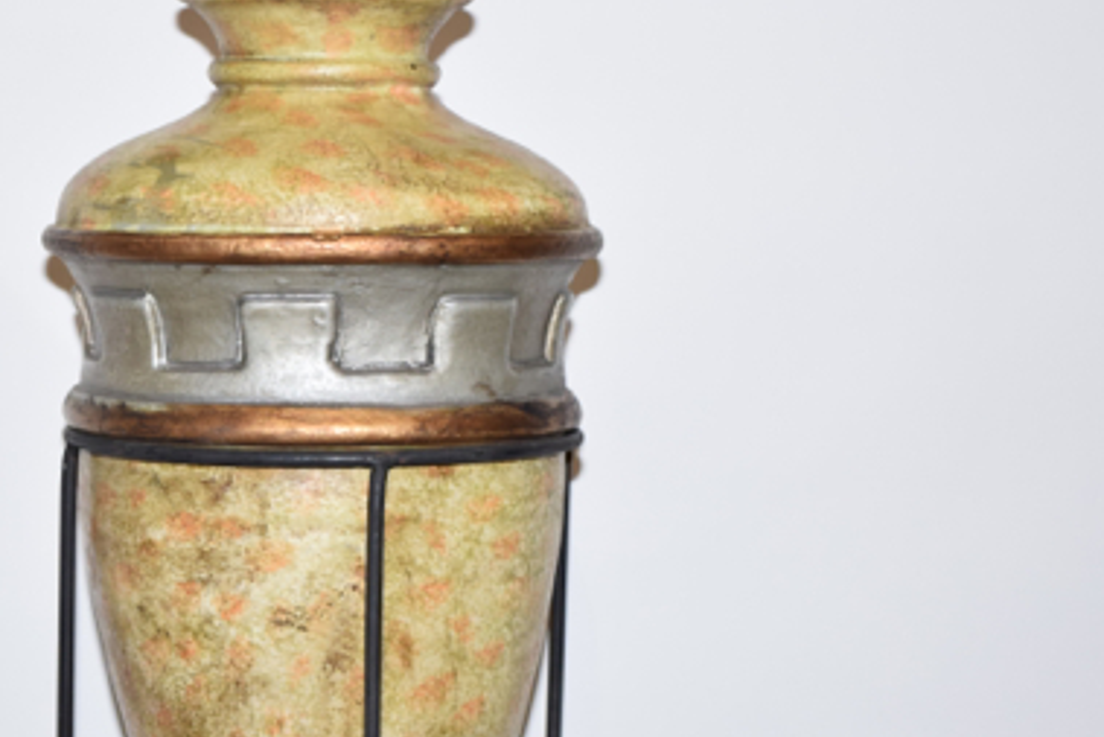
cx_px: 352
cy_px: 514
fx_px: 3492
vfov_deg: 12.0
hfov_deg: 17.9
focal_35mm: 114
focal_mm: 45
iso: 800
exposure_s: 1/125
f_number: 5.6
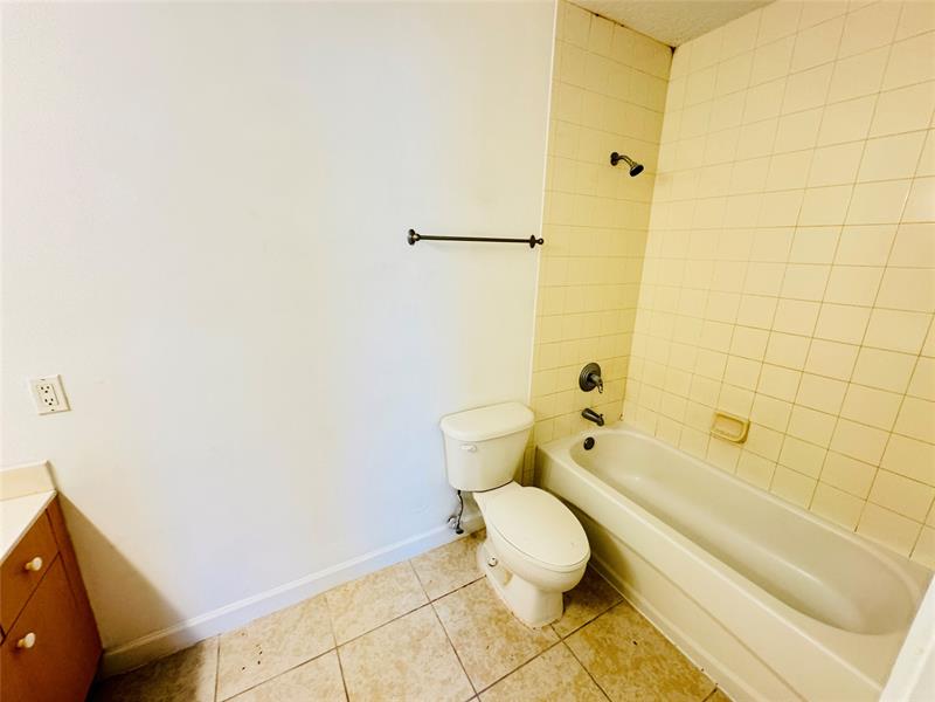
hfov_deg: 102.1
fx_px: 378
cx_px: 468
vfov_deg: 85.7
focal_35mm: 14
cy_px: 351
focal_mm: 2.22
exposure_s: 1/60
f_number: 2.2
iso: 250
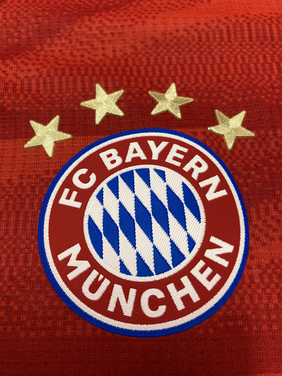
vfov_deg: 63.4
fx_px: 304
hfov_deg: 49.7
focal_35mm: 28
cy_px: 188
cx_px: 141
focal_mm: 3.99
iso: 100
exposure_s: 1/50
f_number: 1.8
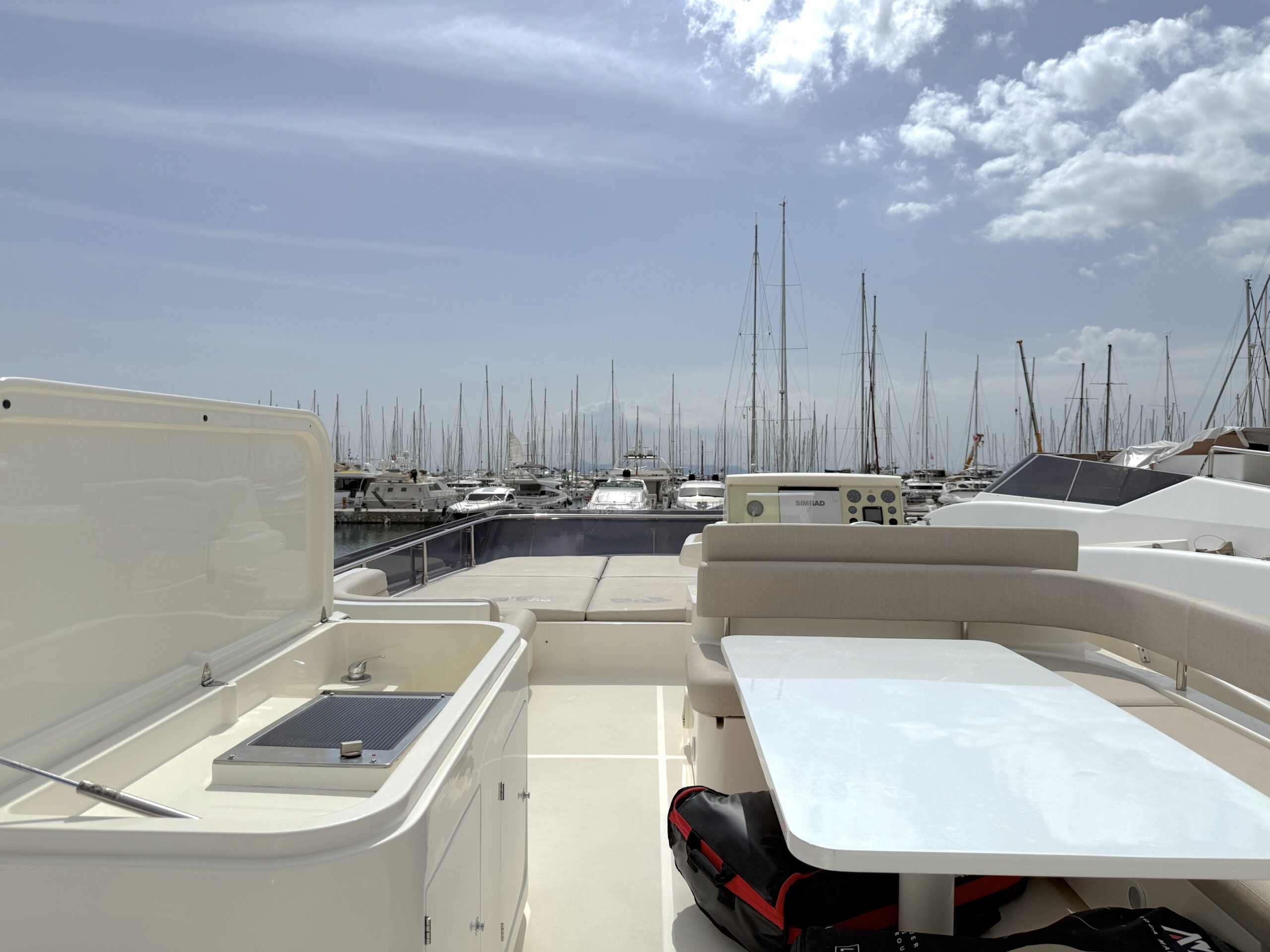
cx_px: 635
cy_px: 476
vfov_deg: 56.8
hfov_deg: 71.6
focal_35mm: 24
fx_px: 881
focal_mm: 6.76
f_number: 1.78
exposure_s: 1/22727
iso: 64
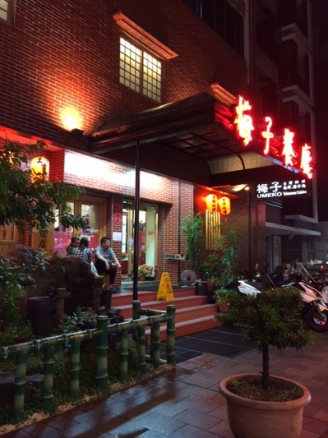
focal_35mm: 30
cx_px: 164
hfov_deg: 46.7
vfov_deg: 60.0
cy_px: 219
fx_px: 379
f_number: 2.2
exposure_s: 1/24
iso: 320
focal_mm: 4.12
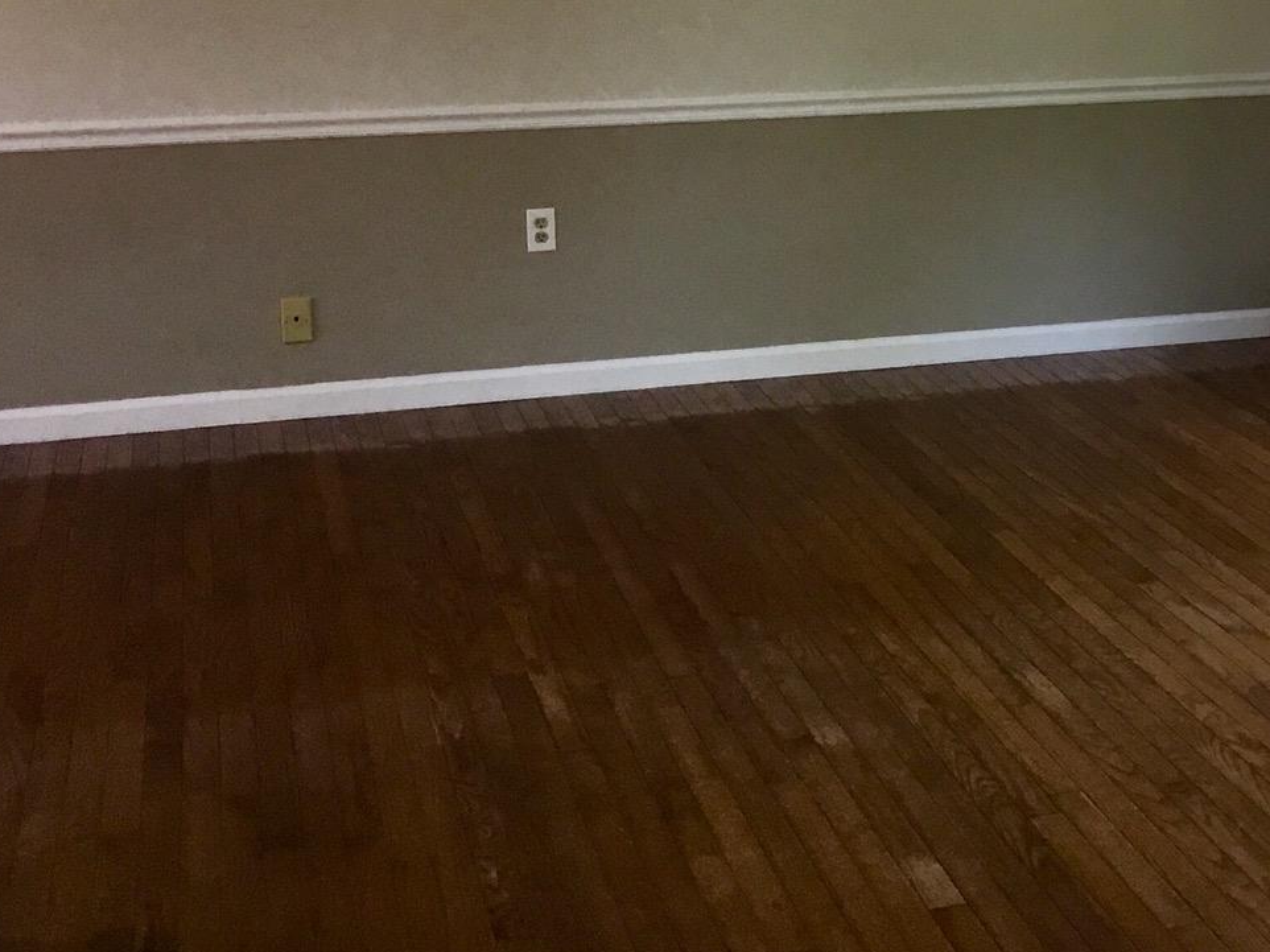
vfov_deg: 21.7
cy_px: 95
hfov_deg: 28.0
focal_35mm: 66
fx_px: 2421
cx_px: 1207
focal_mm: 3.3
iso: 32
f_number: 2.4
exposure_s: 1/30
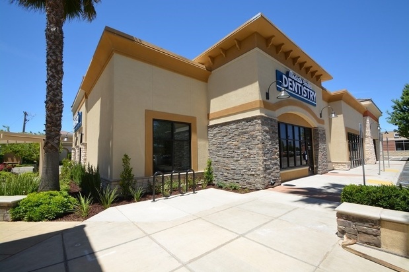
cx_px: 204
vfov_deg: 77.3
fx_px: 170
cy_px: 136
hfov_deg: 100.4
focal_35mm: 15
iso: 100
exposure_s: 1/200
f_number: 9
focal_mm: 10
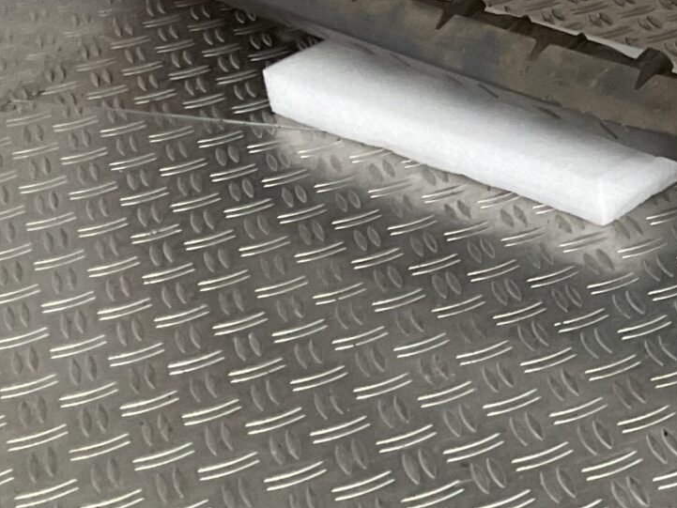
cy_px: -100
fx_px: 2015
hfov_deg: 17.1
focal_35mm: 103
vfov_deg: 14.0
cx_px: 1036
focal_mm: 3
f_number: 1.8
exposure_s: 1/50
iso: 100
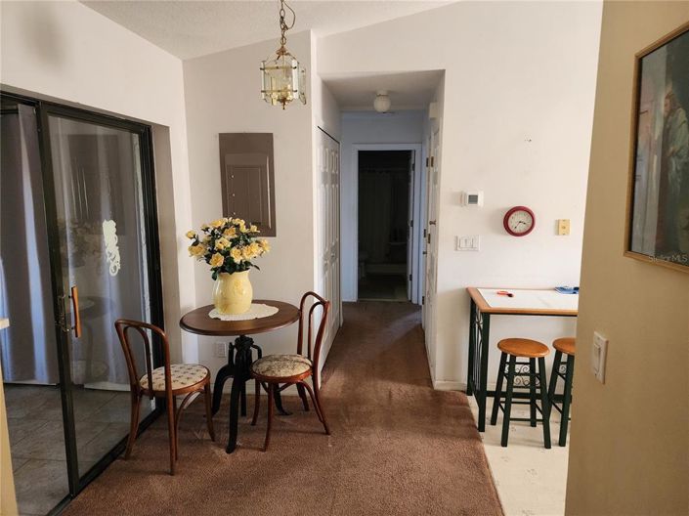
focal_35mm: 23
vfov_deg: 58.8
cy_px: 258
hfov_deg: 74.0
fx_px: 458
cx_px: 344
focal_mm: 6.4
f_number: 1.8
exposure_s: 1/120
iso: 500
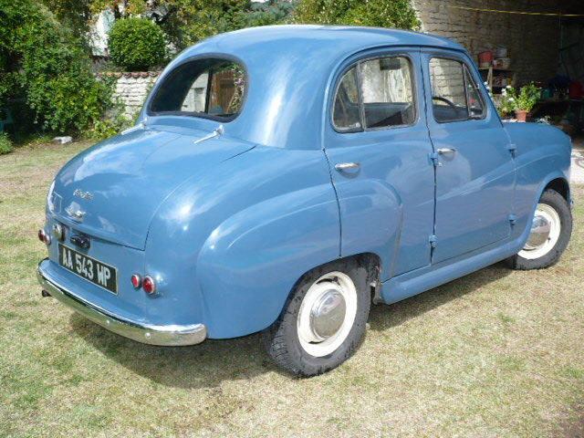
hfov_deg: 52.6
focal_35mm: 35
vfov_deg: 40.7
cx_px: 292
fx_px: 590
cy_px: 219
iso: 100
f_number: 2.8
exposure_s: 1/800
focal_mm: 5.8
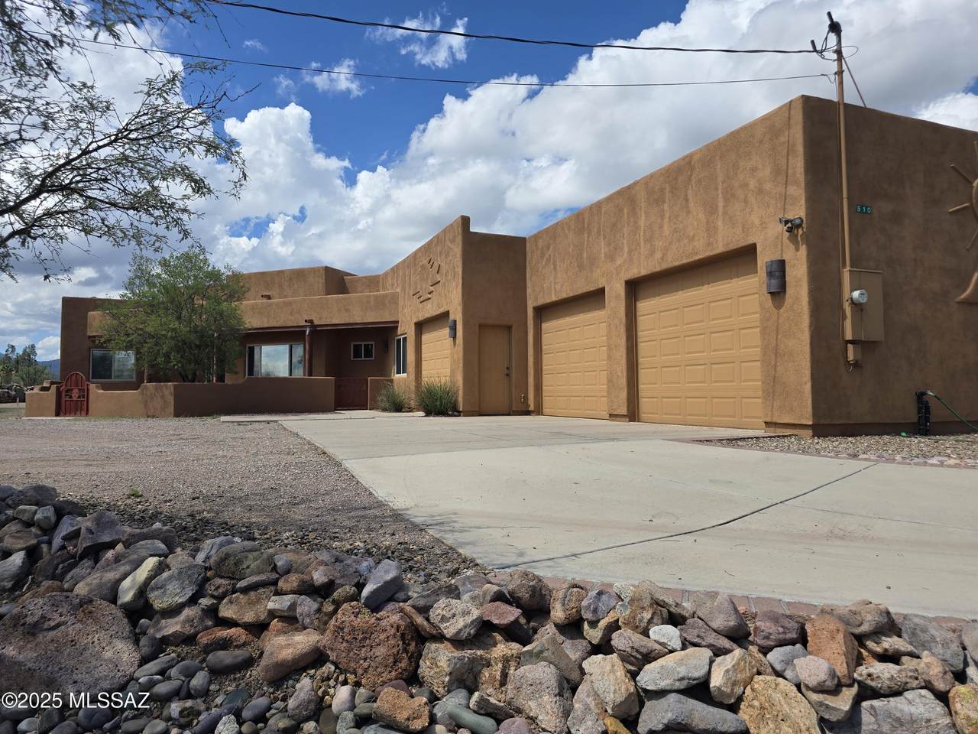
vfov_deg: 58.9
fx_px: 650
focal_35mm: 23
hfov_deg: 73.9
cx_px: 489
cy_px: 367
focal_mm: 6.3
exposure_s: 1/1108
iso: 12
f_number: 1.7
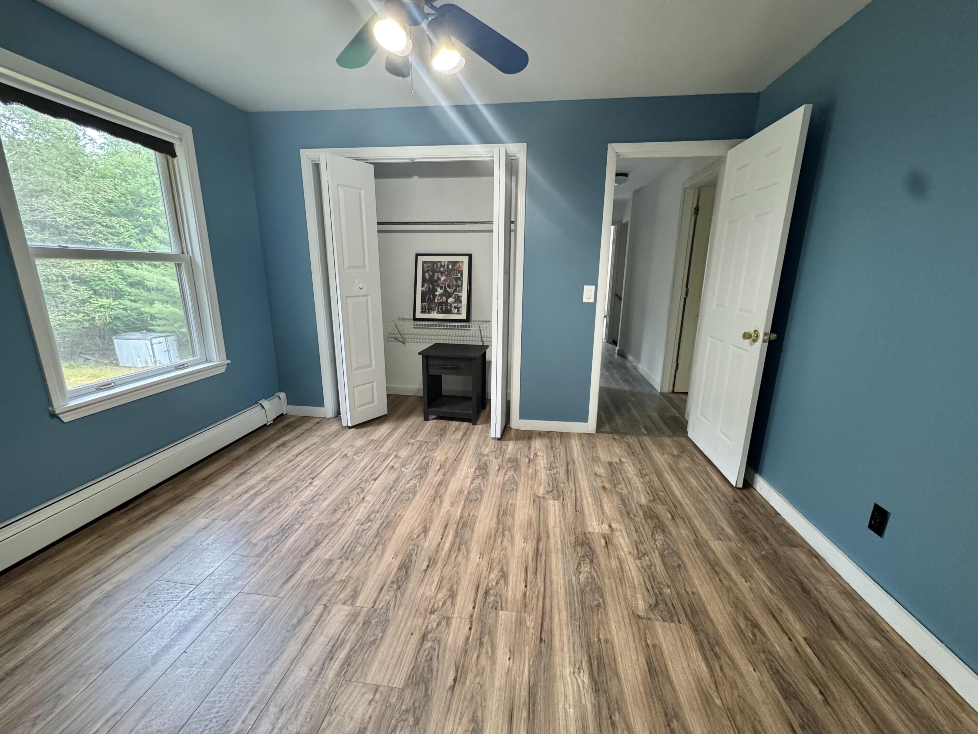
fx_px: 396
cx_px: 489
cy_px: 367
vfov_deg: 85.7
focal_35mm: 14
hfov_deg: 102.1
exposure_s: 1/60
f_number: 2.2
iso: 400
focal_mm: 2.22
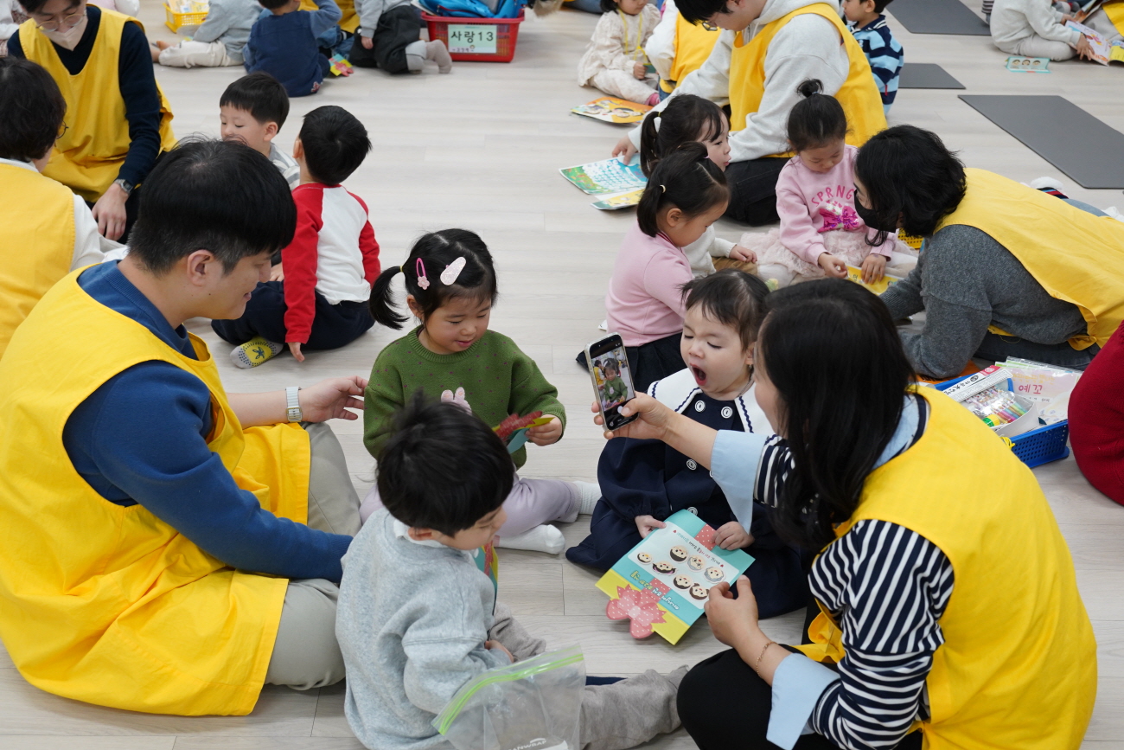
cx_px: 562
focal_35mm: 46
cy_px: 375
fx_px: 1436
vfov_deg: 29.3
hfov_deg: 42.7
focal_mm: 46
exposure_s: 1/100
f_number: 5.6
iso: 2000
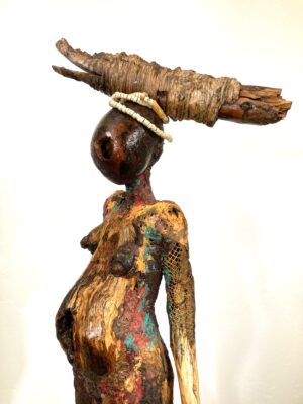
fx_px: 327
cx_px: 152
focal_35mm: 28
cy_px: 202
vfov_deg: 63.4
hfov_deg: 49.7
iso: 20
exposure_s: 1/516
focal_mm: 3.99
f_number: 1.8
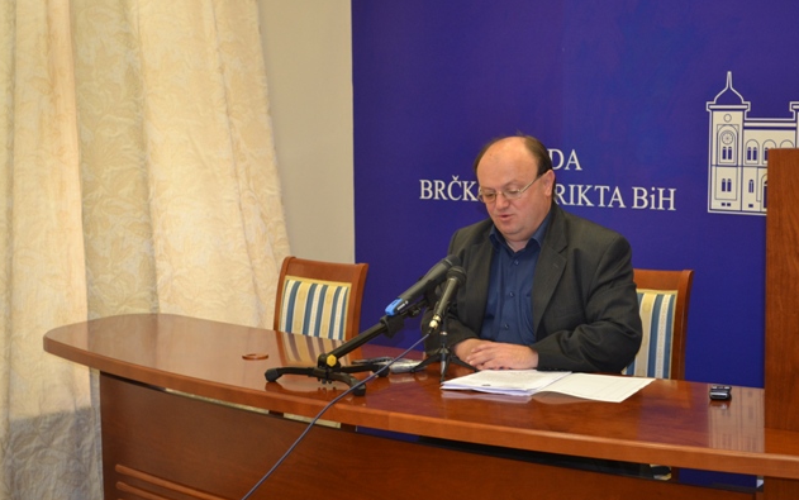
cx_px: 399
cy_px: 242
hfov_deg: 33.0
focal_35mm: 62
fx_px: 1351
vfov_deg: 21.0
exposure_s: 1/60
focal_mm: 40
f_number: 5.3
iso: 900
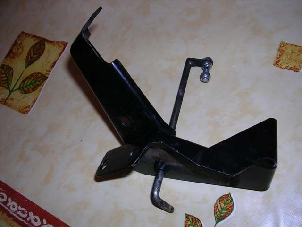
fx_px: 332
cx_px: 151
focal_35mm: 38
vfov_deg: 37.7
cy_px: 114
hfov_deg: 49.0
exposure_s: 1/60.1
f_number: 2.8
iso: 50
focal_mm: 5.8
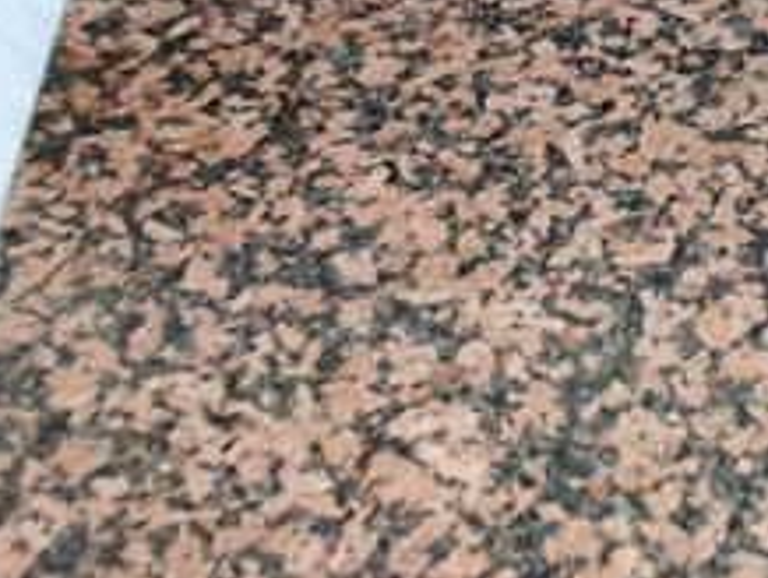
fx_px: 1955
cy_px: 359
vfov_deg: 16.8
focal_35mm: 88
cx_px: 757
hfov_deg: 21.5
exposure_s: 1/95.4
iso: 80
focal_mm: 5.7
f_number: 2.9
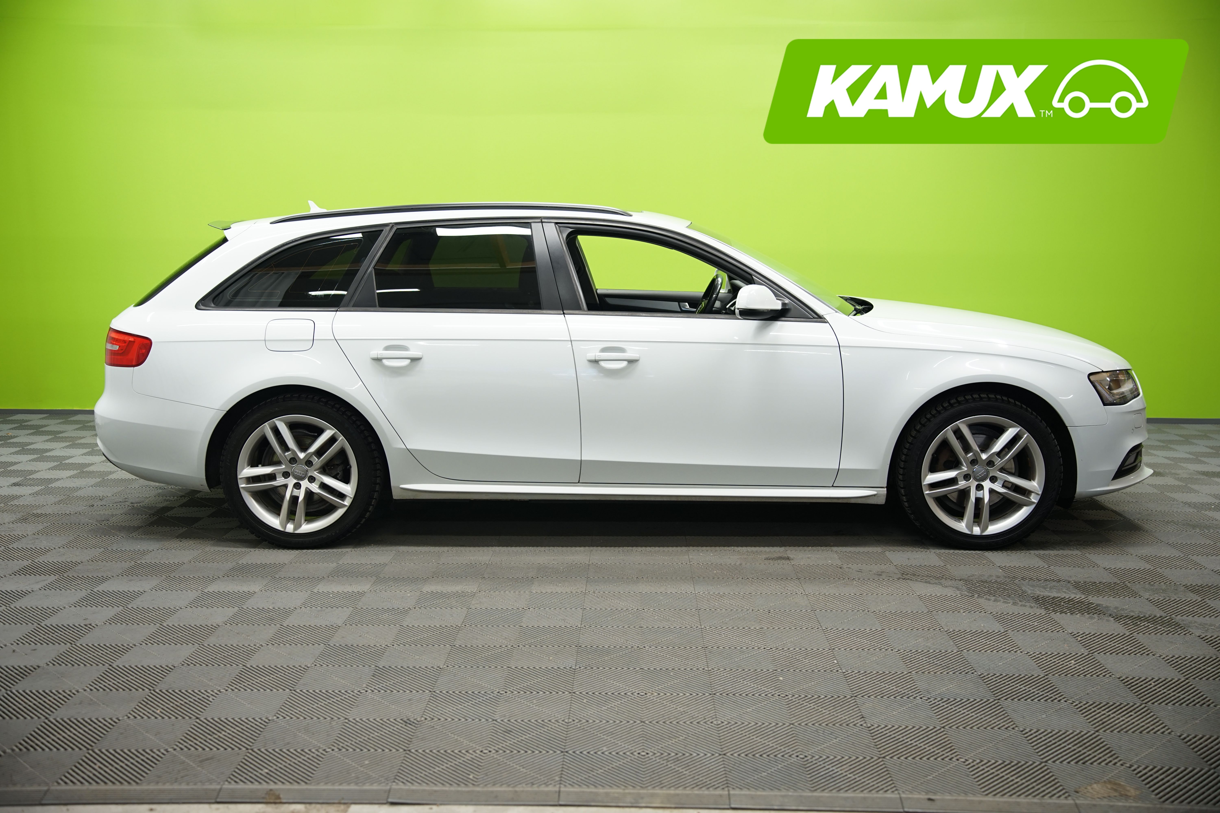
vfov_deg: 35.9
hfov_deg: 51.9
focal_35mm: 37
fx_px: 1254
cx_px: 610
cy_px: 406
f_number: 3.2
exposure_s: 1/40
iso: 500
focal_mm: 37
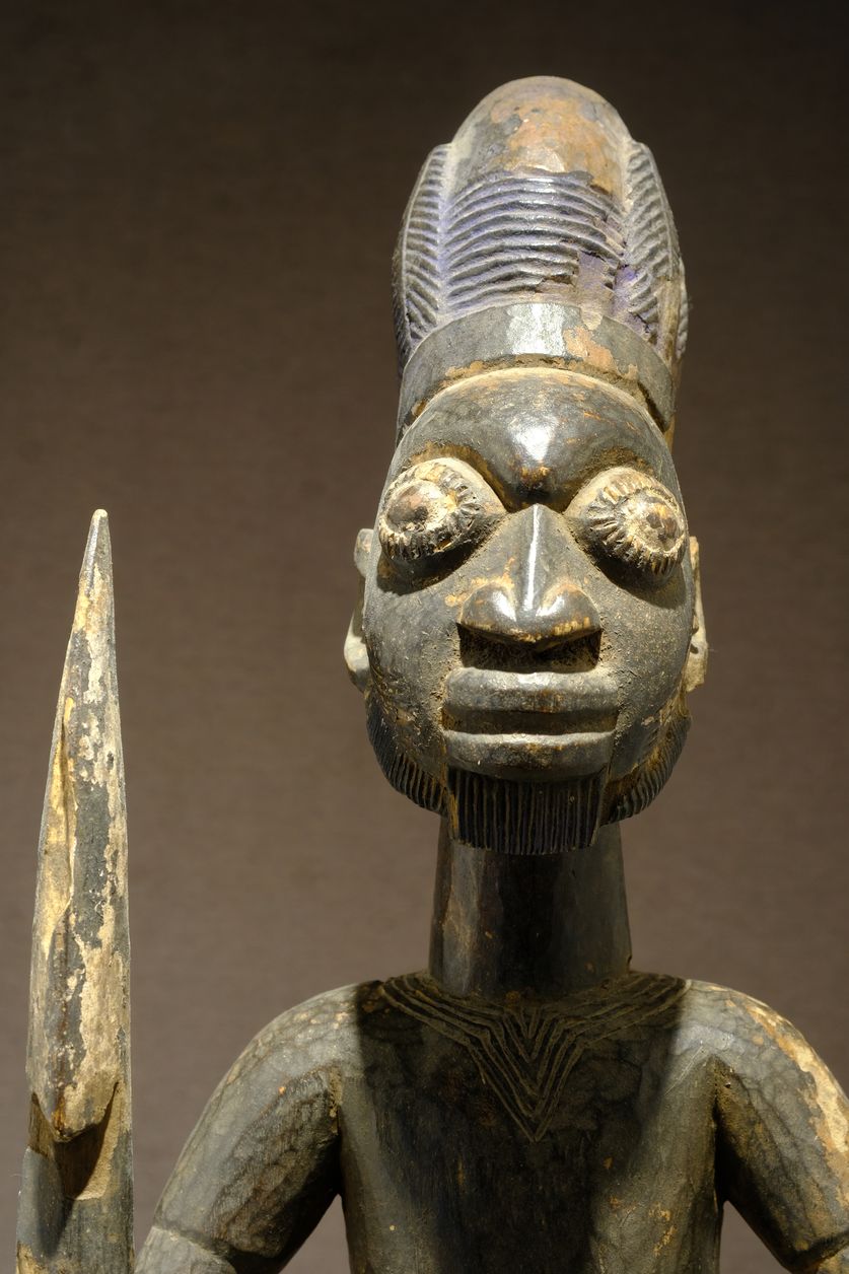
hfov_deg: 15.2
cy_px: 637
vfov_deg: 22.6
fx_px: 3184
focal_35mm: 90
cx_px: 424
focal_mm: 60
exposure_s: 1/2.5
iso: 250
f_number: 9
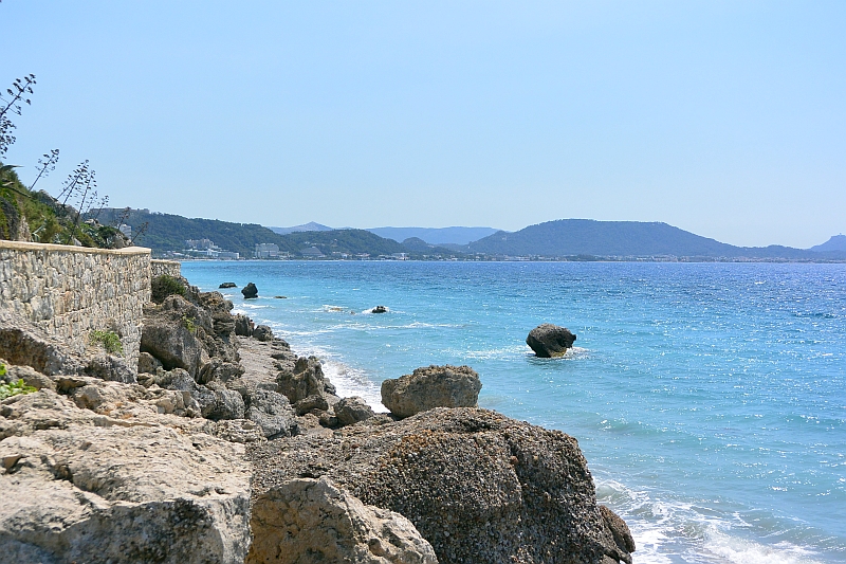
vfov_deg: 27.5
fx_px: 1151
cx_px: 423
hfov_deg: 40.4
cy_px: 282
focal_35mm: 49
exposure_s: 1/1250
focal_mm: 18.2
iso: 160
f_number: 5
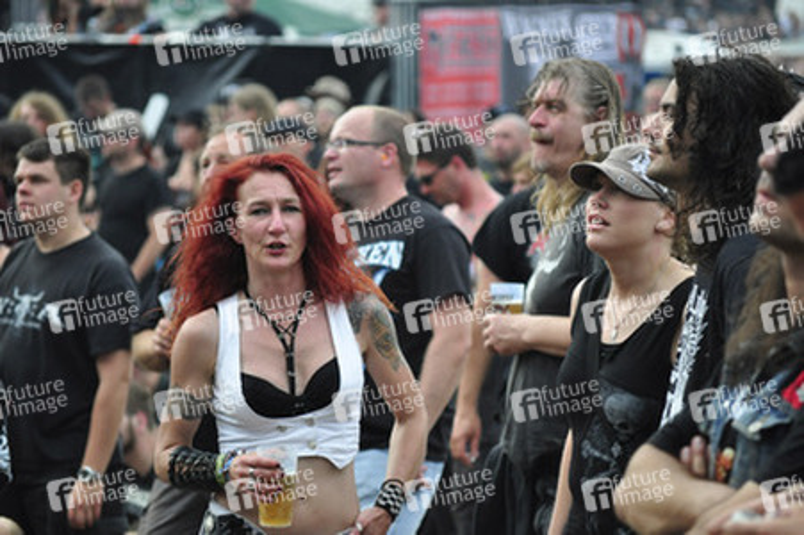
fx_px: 5858
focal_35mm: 262
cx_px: 402
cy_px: 268
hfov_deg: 7.9
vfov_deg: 5.2
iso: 800
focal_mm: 175
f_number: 5.3
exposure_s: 1/500
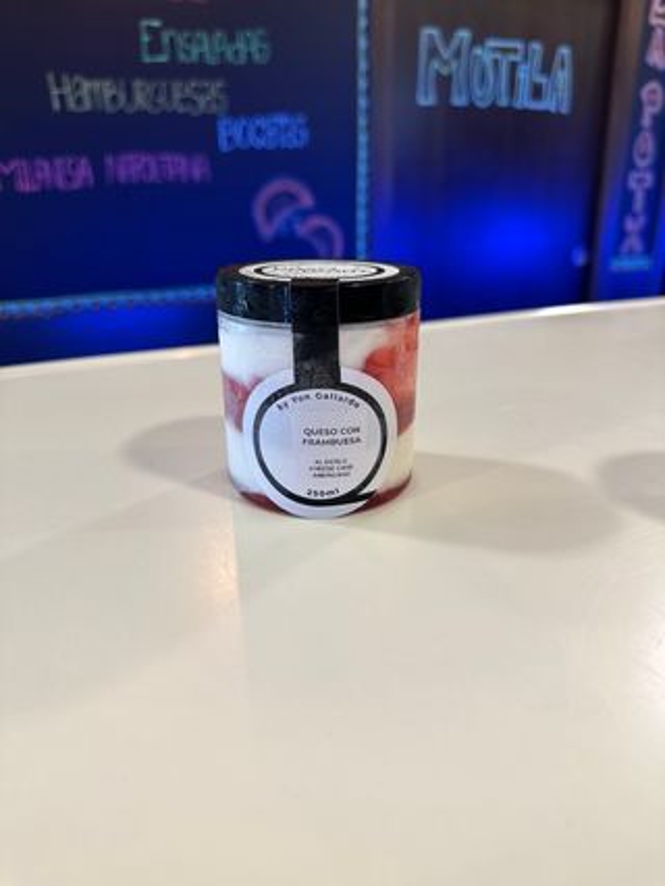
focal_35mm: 24
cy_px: 443
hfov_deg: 56.9
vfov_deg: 71.6
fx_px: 614
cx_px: 332
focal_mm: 6.86
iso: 125
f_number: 1.78
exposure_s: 1/50
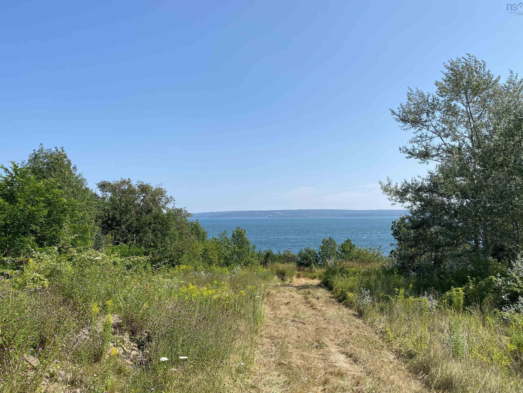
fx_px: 408
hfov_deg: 65.3
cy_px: 202
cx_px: 265
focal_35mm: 27
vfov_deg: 51.4
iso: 32
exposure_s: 1/3125
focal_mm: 4.25
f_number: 1.8
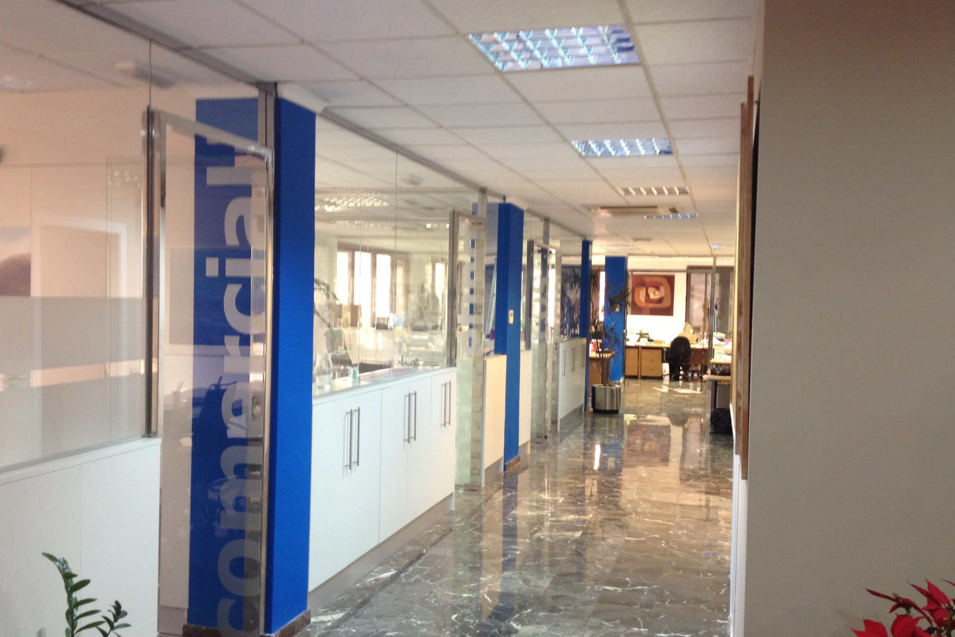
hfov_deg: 49.5
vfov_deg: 34.2
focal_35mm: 39
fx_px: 1035
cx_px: 452
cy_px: 329
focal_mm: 4.28
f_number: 2.4
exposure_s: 1/20
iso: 80
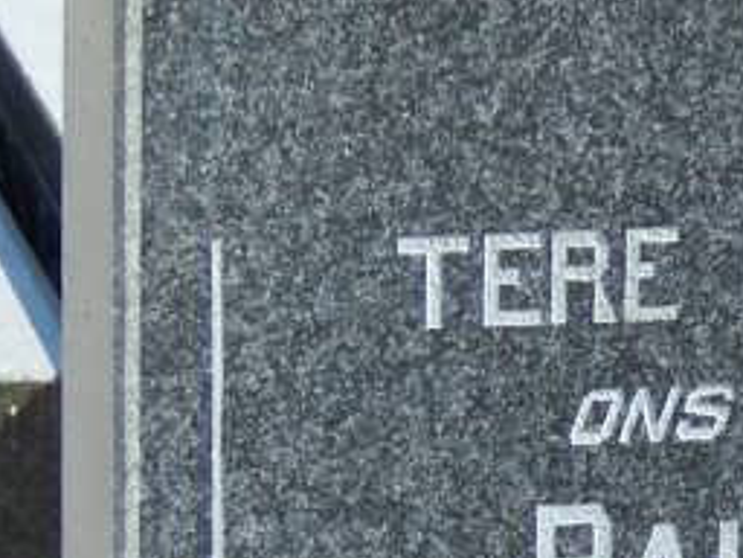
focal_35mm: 496
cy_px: 561
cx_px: 1265
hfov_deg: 4.0
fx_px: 10646
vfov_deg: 3.0
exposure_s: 1/200
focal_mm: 17.6
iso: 64
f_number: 3.2
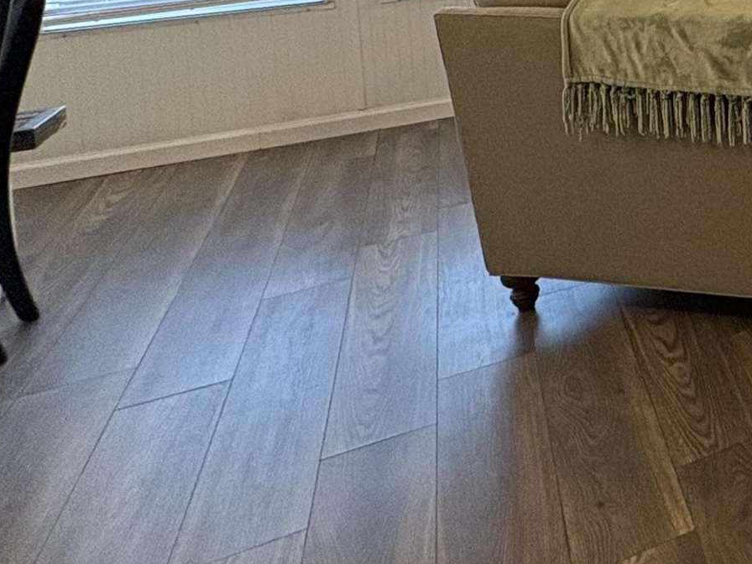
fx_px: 1043
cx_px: 1255
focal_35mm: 48
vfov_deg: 26.2
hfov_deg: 24.5
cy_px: -154
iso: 200
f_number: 2.2
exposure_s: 1/60
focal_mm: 2.22
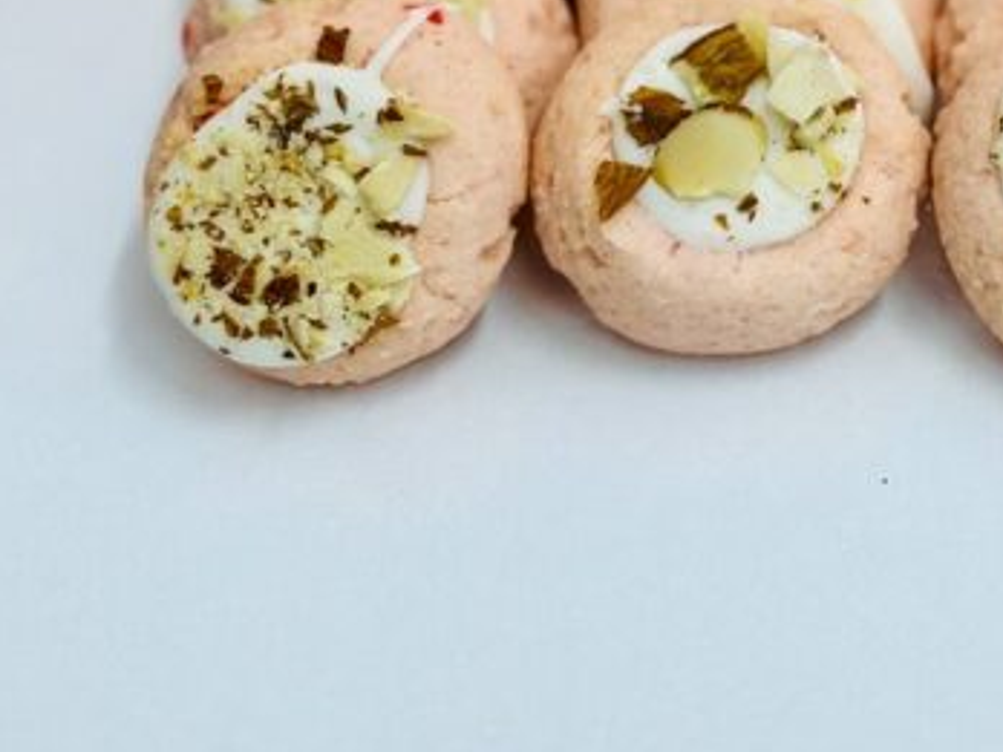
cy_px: -69
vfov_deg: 13.7
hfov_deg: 18.3
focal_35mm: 106
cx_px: 888
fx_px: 3071
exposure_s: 1/139
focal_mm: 6.86
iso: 64
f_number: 1.78
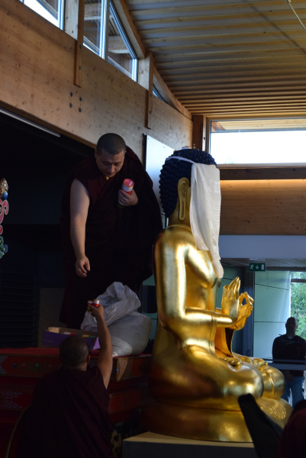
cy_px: 229
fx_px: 1050
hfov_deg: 16.6
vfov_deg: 24.6
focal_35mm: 82
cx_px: 153
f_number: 5.6
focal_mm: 55
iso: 1600
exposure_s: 1/320
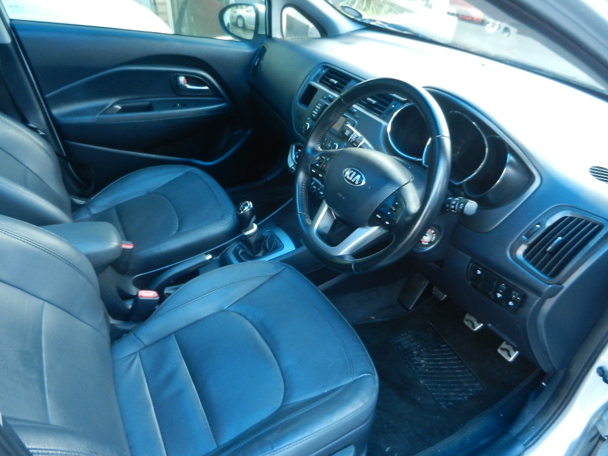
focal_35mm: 25
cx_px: 304
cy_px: 228
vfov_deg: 54.9
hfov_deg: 69.4
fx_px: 439
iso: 400
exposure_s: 1/20
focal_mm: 4.5
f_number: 3.5
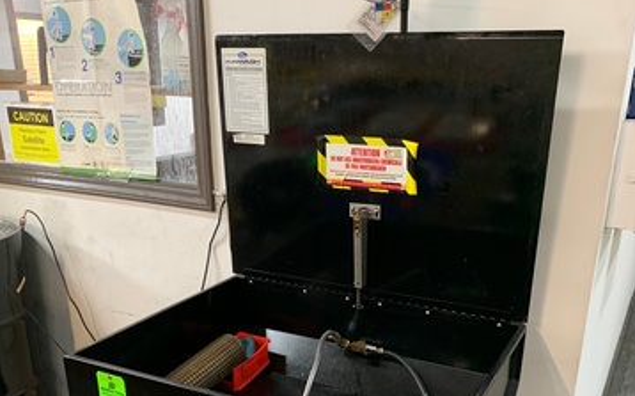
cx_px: 318
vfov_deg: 33.2
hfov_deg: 52.8
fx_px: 640
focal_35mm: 37
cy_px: 325
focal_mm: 4.25
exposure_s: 1/60
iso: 320
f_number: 1.8
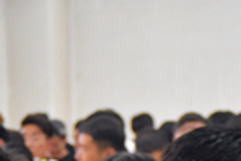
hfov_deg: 6.6
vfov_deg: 4.4
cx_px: -3
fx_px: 2084
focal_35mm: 311
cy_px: 322
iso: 2000
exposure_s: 1/60
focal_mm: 48
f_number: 4.5
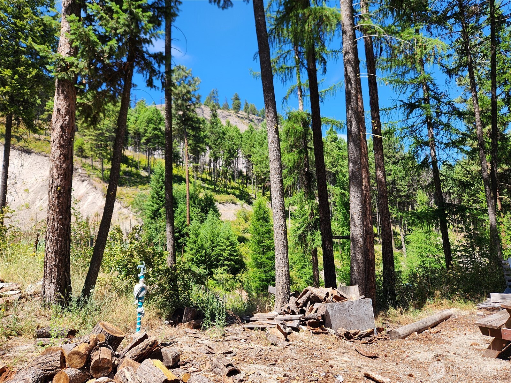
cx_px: 256
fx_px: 340
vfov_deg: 58.9
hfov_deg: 73.9
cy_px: 192
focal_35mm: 23
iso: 20
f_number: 1.8
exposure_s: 1/705
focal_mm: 5.4
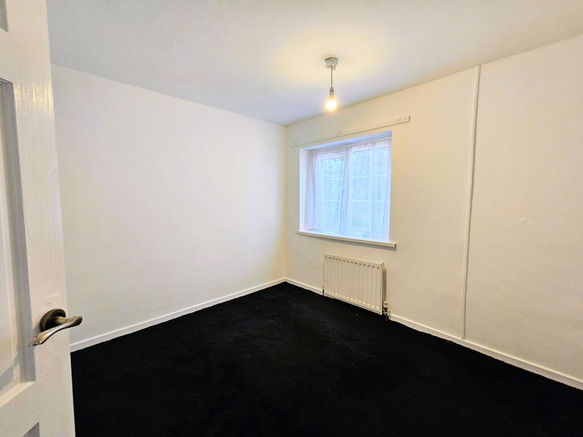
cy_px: 218
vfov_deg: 89.9
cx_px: 292
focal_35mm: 13
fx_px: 219
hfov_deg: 106.2
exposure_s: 1/50
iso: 320
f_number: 2.2
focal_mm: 2.2
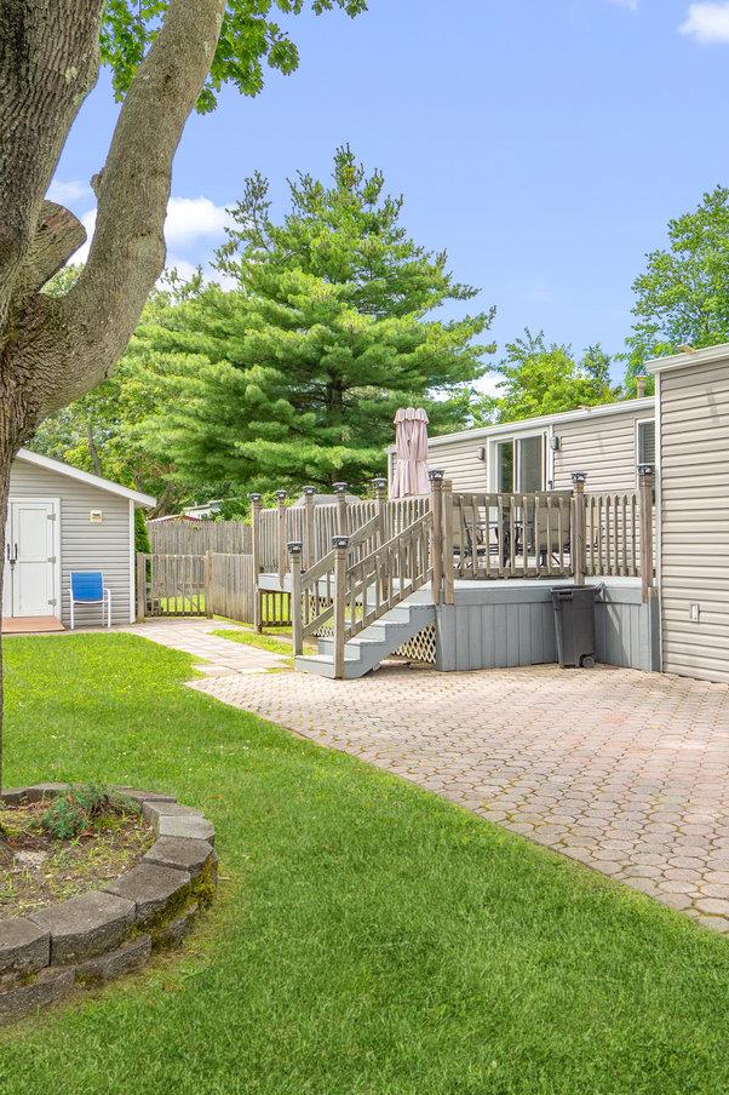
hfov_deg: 38.0
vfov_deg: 55.8
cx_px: 534
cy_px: 517
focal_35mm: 34
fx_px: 1033
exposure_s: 1/200
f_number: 5.6
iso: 125
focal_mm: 16
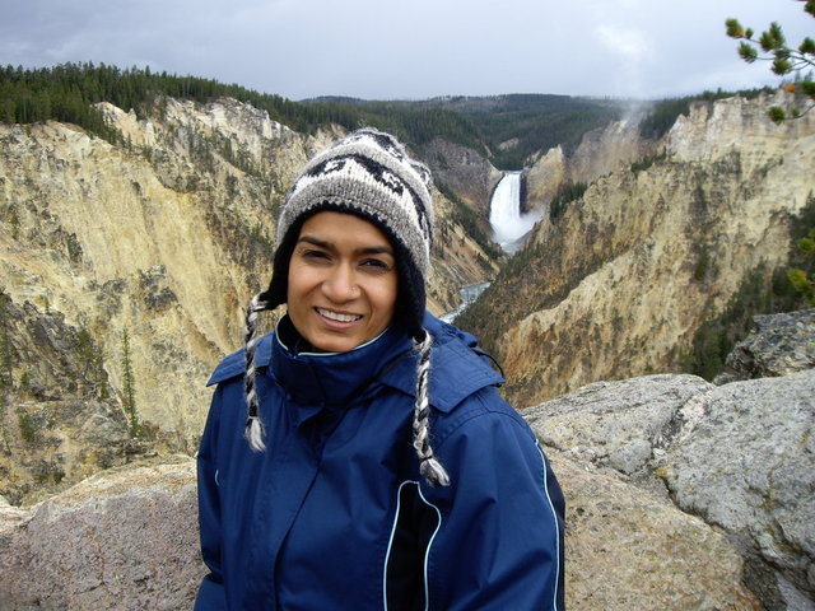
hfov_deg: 49.0
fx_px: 895
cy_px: 306
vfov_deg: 37.7
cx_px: 408
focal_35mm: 38
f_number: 4.3
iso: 50
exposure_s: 1/80
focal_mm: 6.2
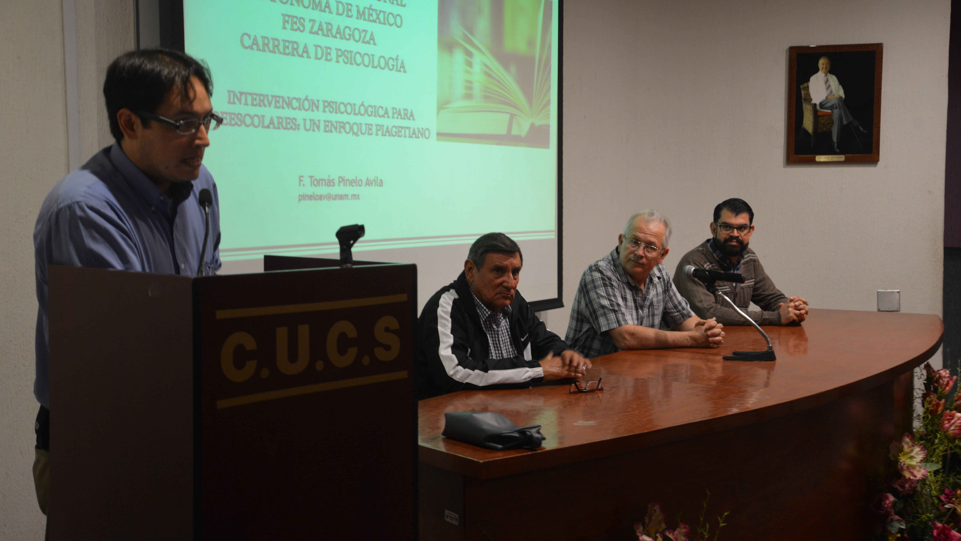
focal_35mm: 49
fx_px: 1249
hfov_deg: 42.1
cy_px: 252
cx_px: 485
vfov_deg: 24.4
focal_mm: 46
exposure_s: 1/20
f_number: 4.2
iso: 1600
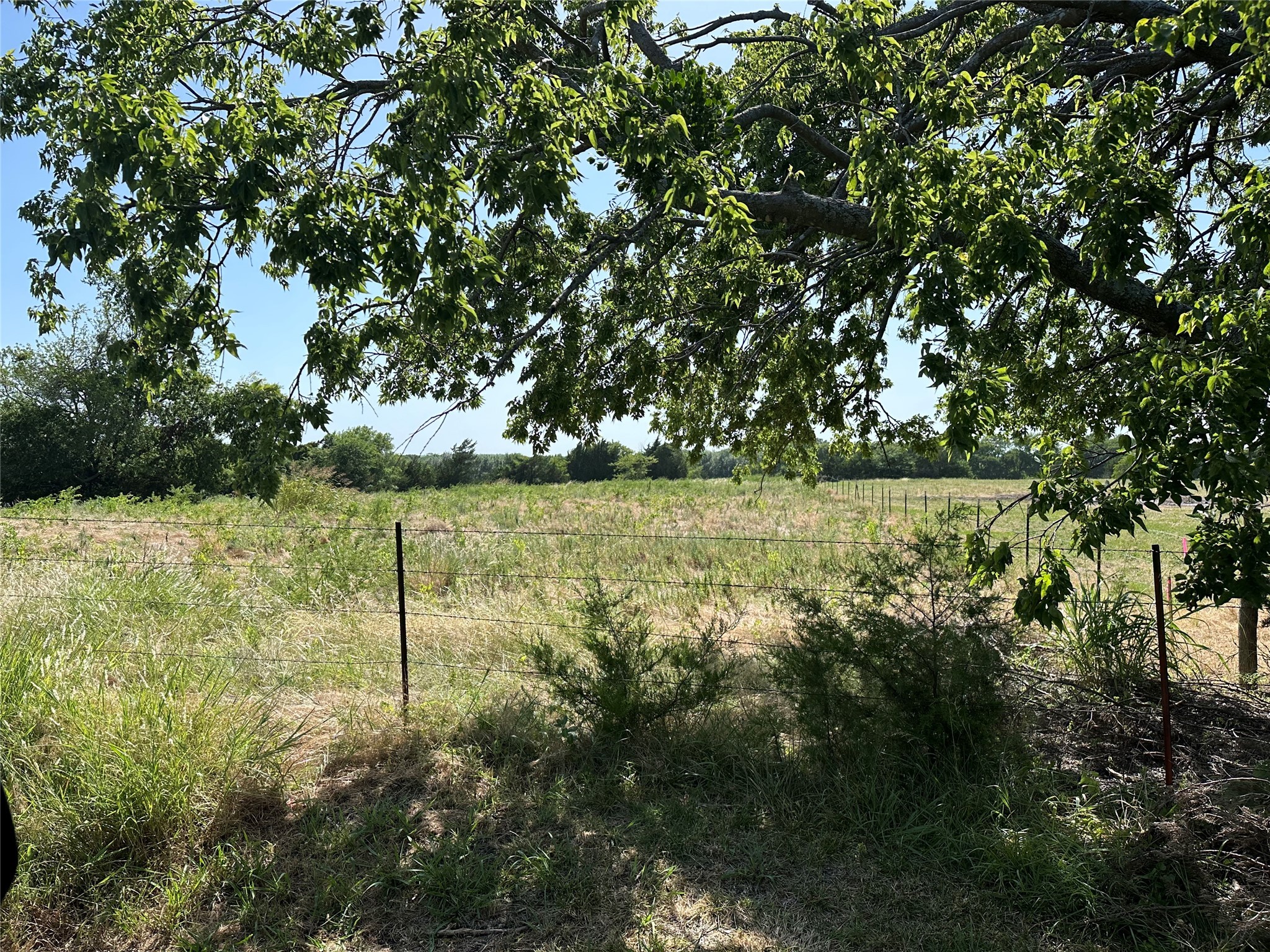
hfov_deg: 71.6
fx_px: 881
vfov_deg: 56.8
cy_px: 476
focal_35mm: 24
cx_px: 635
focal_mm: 6.86
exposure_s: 1/2809
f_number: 1.78
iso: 80
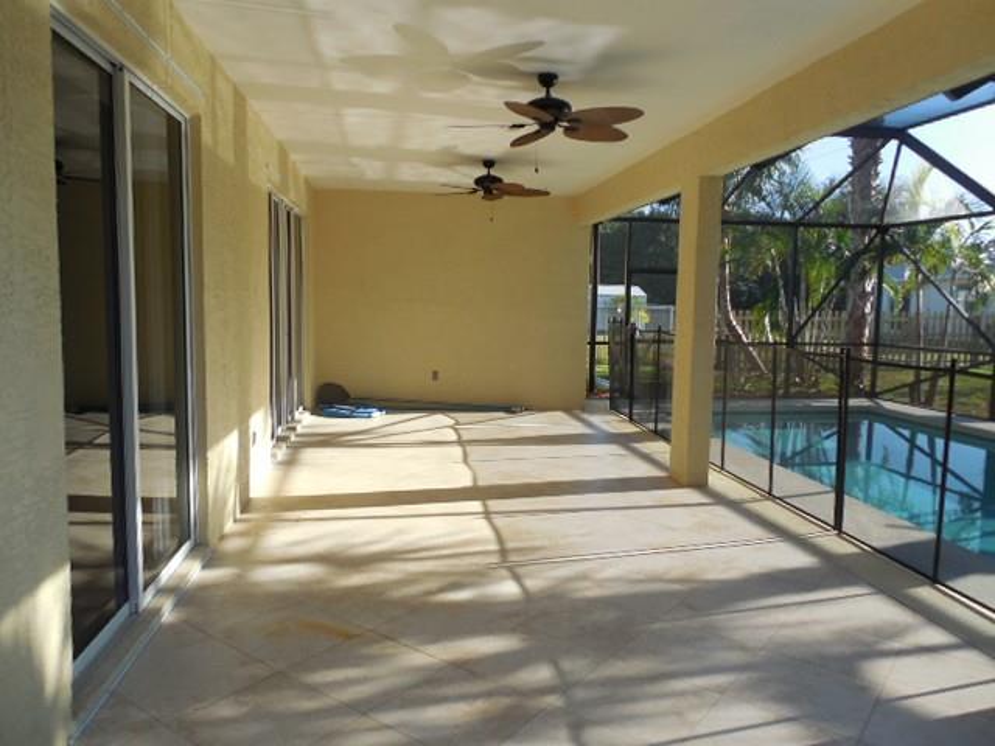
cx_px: 498
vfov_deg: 54.9
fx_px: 719
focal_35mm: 25
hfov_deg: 69.4
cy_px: 373
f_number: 3.3
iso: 125
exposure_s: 1/320
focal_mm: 4.5
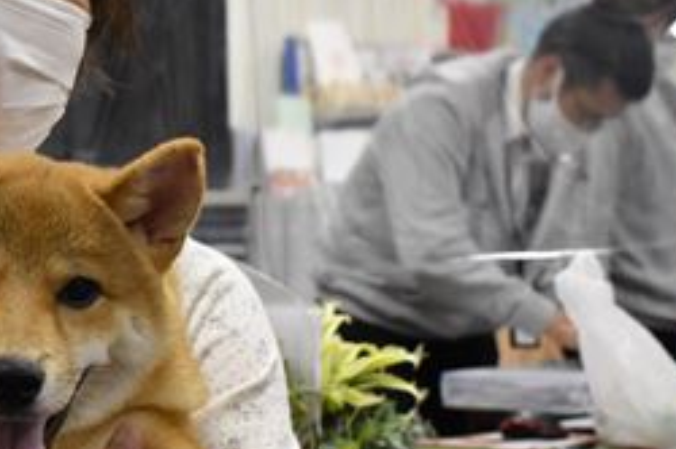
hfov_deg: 19.4
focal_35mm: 101
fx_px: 1894
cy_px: 252
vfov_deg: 13.5
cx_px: -73
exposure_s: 1/125
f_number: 5.6
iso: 1600
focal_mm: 28
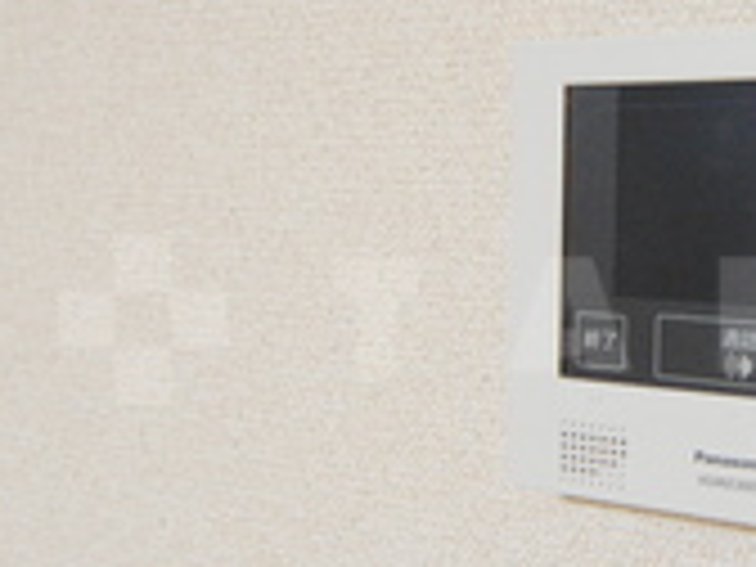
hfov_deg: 38.7
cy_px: 320
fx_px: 961
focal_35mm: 44
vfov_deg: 32.8
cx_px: 734
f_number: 4.5
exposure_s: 1/20
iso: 800
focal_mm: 8
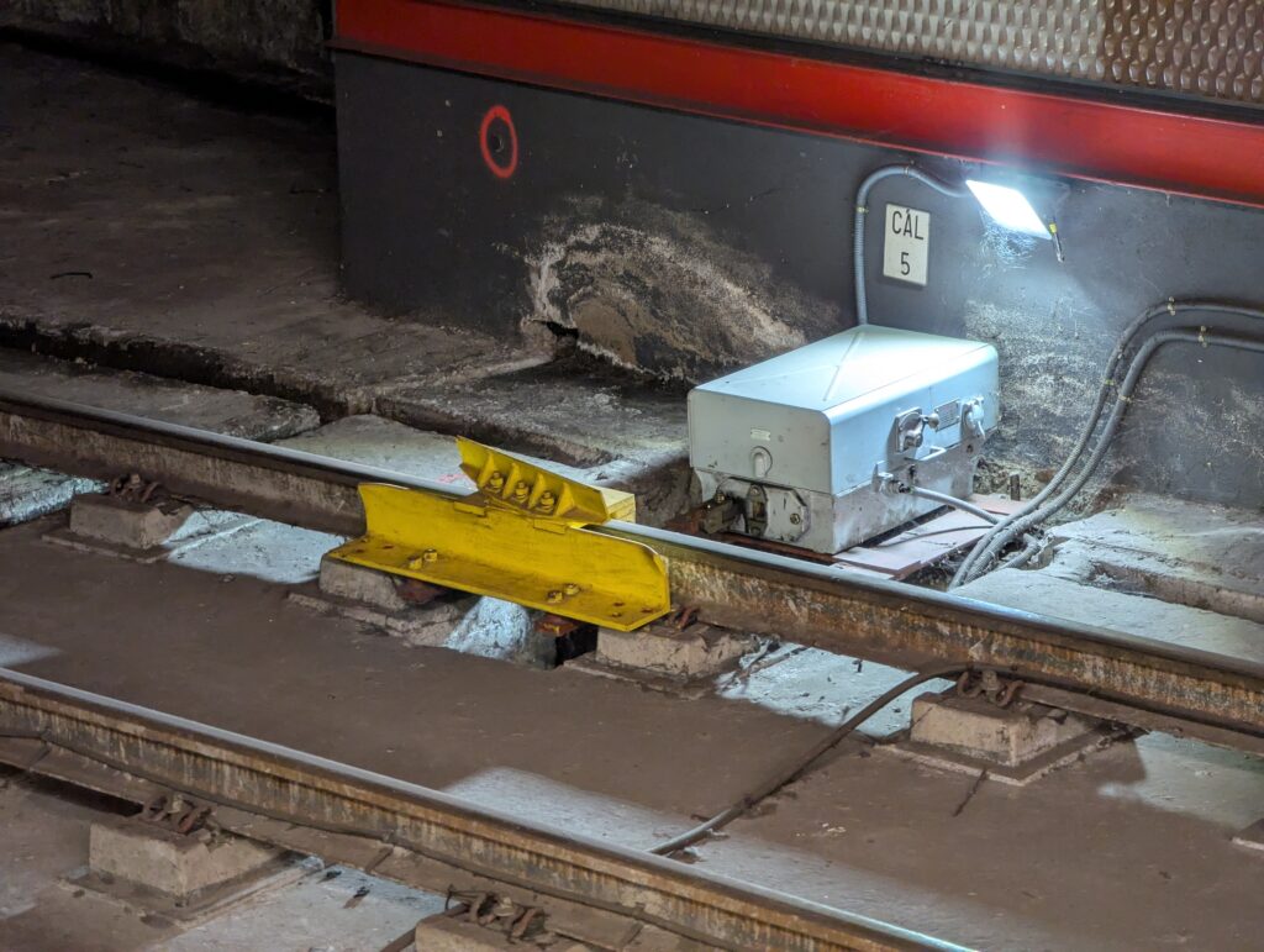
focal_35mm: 106
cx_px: 632
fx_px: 3876
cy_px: 476
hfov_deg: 18.5
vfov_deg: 14.0
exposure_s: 1/25
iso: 200
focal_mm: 19
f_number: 3.5
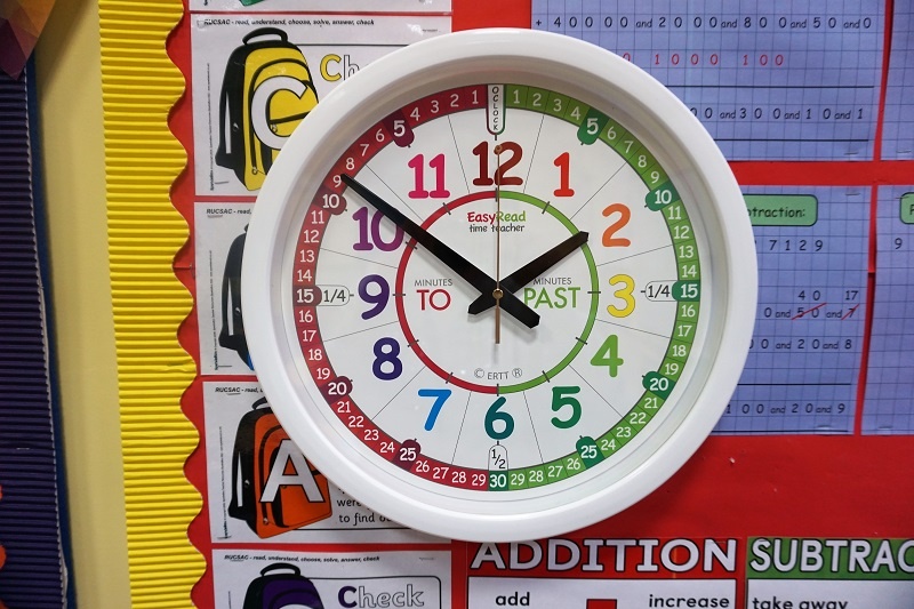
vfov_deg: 53.1
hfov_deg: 73.8
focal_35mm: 24
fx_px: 609
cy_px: 304
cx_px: 457
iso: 500
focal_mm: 16
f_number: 3.5
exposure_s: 1/60
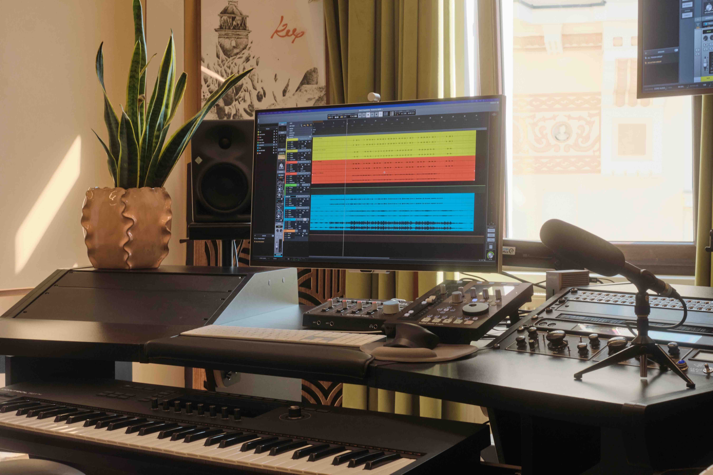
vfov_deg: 25.5
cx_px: 356
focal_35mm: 53
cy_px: 238
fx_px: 1050
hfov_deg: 37.5
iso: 800
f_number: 11
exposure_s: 1/30
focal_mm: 35
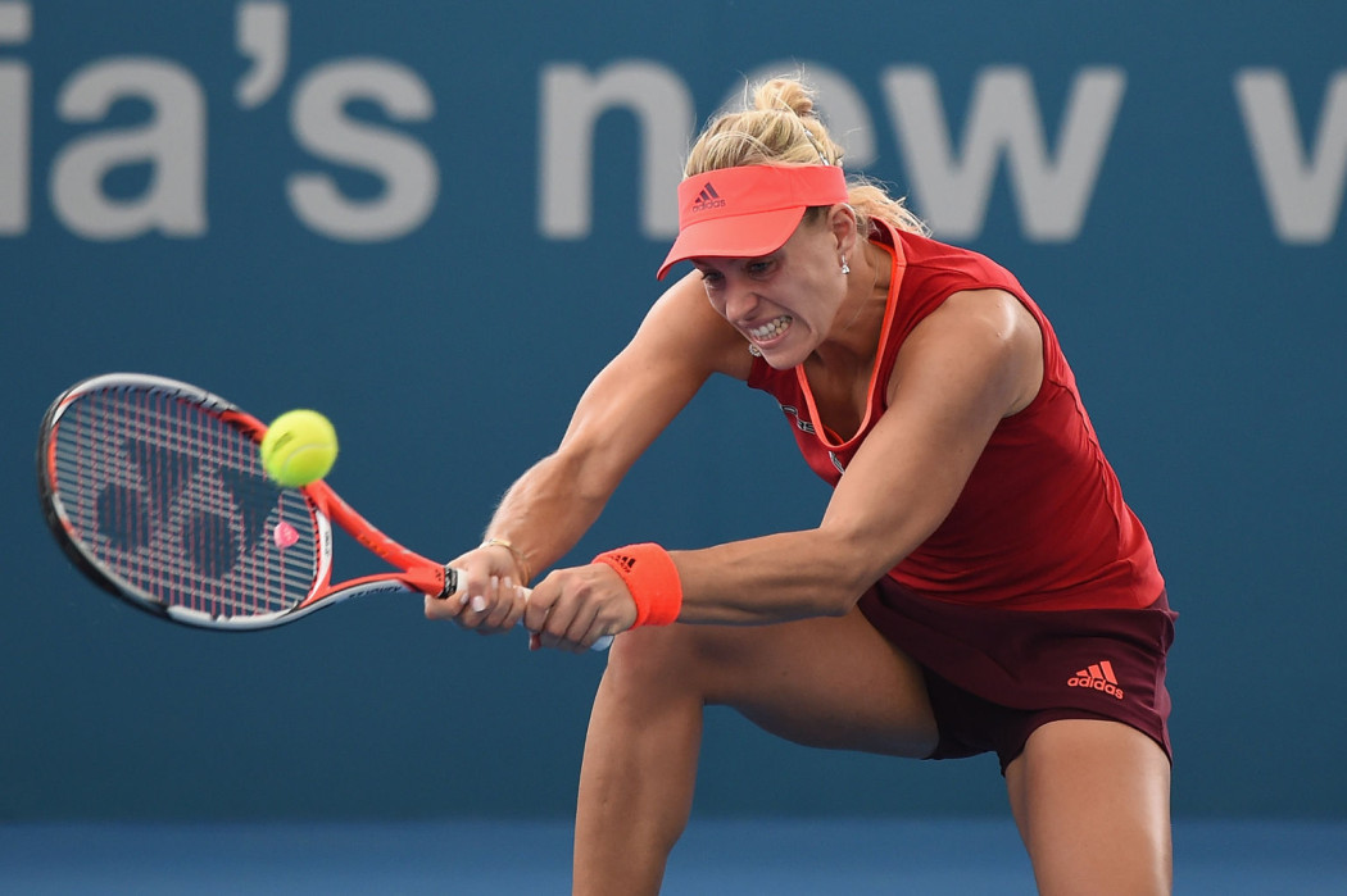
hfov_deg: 5.2
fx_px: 14959
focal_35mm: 400
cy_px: 448
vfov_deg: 3.4
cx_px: 674
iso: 1600
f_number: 3.2
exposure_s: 1/1600
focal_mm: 400
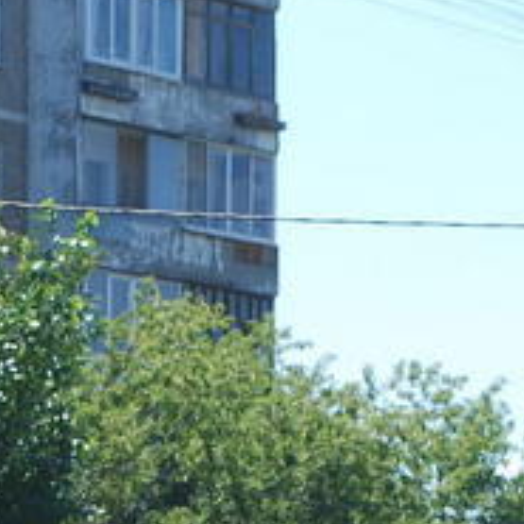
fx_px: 5549
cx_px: 552
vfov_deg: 5.4
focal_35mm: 324
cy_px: 753
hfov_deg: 5.4
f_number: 7.1
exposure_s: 1/200
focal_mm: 48
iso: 100
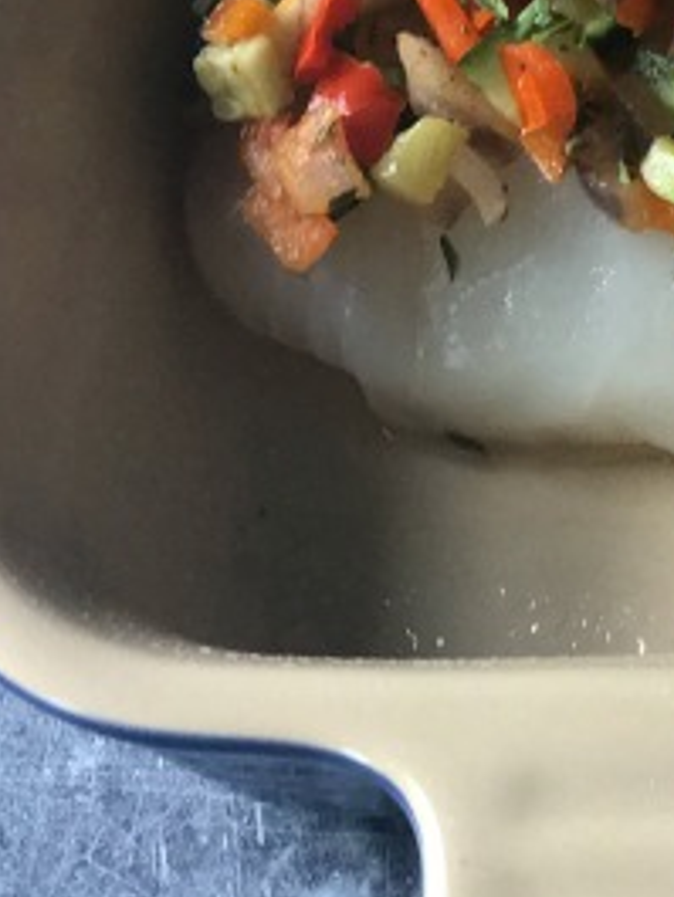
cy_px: -196
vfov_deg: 11.3
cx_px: 982
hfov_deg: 8.5
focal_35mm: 172
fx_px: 4462
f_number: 2.8
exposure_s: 1/50
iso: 100
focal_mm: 6.6
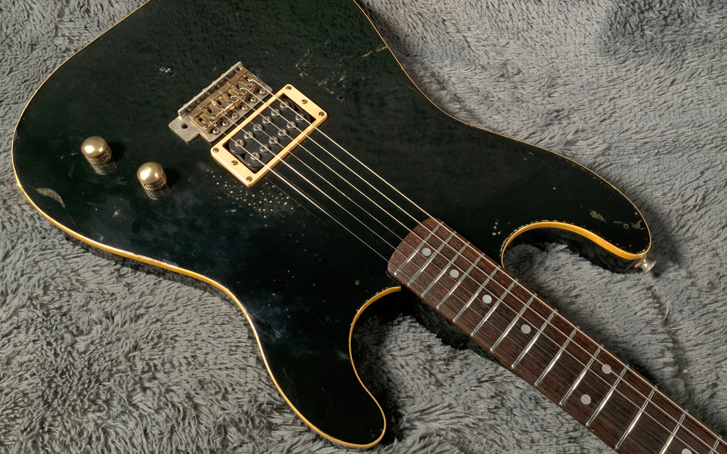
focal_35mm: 33
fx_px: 654
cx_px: 342
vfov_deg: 38.2
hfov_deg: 58.1
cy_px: 187
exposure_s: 1/52
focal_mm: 3
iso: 80
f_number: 1.8
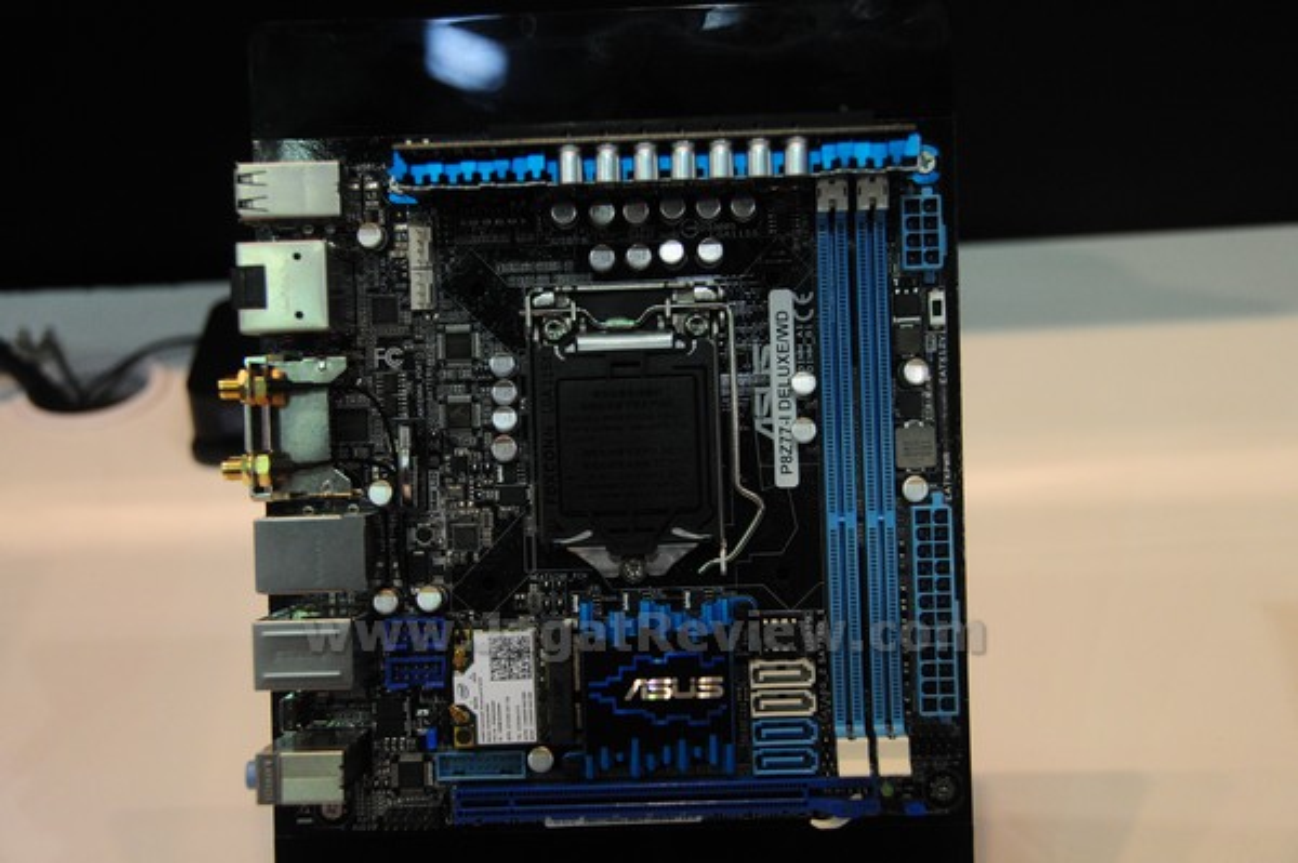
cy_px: 432
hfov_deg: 33.4
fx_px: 2162
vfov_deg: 22.6
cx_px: 649
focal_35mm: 60
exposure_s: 1/400
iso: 1600
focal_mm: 40
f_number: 4.5
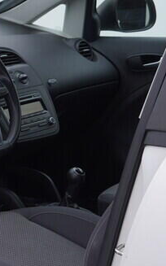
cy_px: 148
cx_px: -181
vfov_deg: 18.1
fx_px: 834
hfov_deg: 10.4
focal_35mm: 115
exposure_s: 1/80
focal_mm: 24
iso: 125
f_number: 4
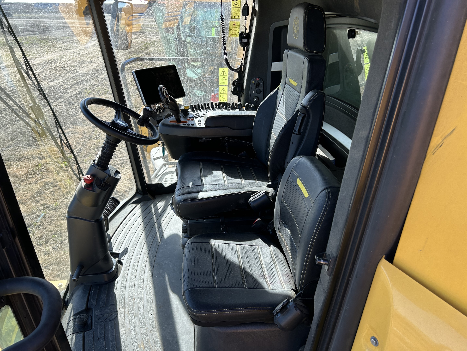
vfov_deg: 53.1
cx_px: 234
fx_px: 351
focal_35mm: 26
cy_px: 176
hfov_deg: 67.3
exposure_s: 1/709
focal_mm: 5.7
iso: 50
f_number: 1.5
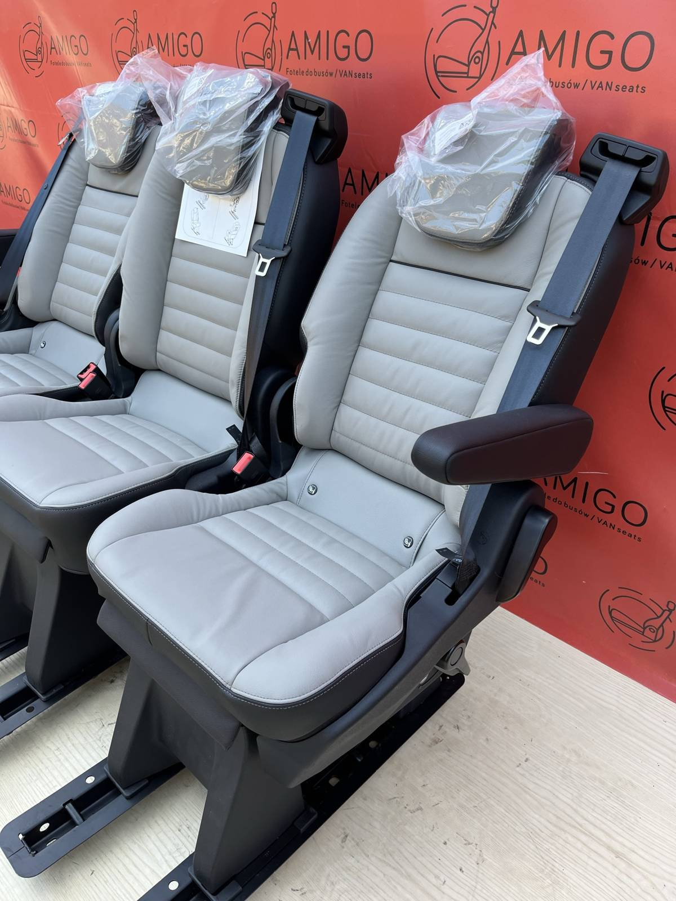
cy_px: 450
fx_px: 677
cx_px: 338
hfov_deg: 53.1
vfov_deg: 67.3
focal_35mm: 26
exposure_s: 1/299
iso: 50
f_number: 1.6
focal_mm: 5.1
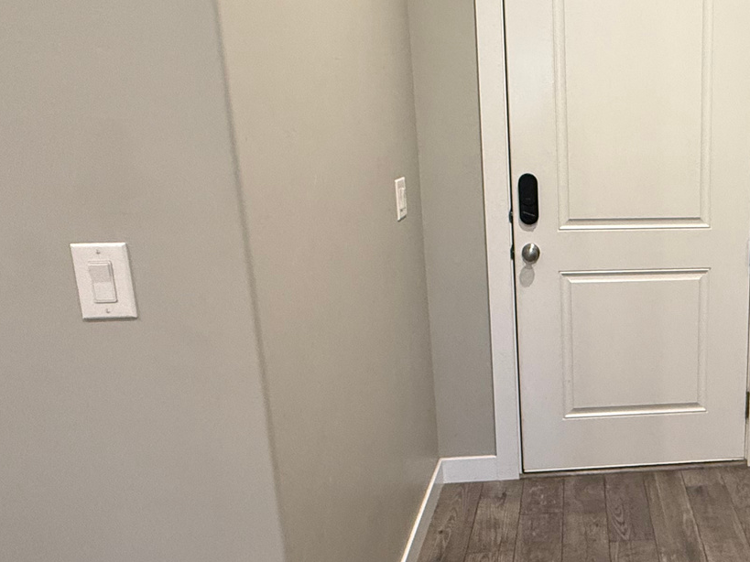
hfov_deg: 47.0
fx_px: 758
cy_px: 278
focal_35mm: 35
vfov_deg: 40.7
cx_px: 686
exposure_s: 1/60
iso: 400
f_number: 2.2
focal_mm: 2.22
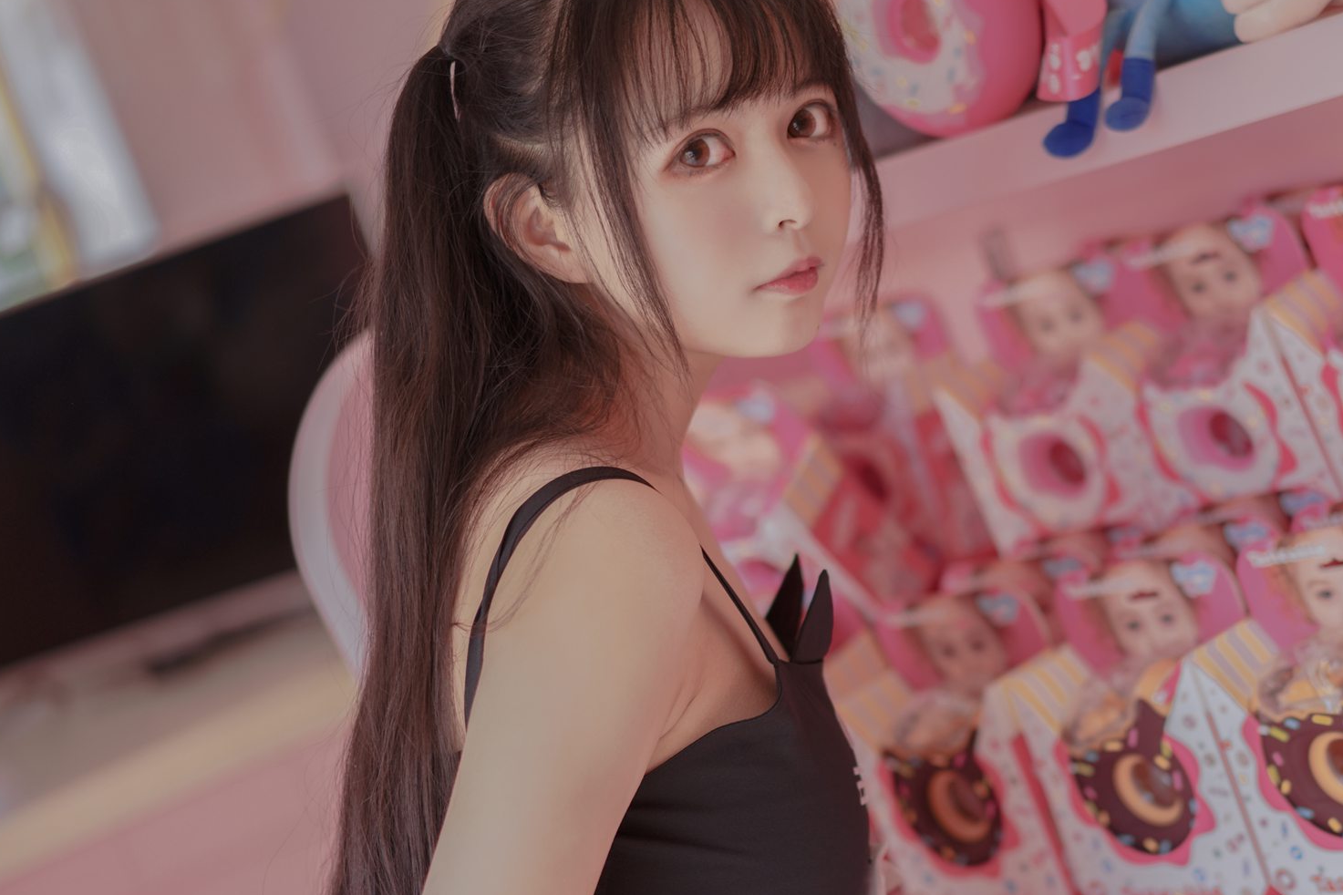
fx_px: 3133
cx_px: 998
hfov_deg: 24.0
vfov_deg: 16.2
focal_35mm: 84
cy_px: 583
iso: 100
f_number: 1.8
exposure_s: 1/160
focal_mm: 55
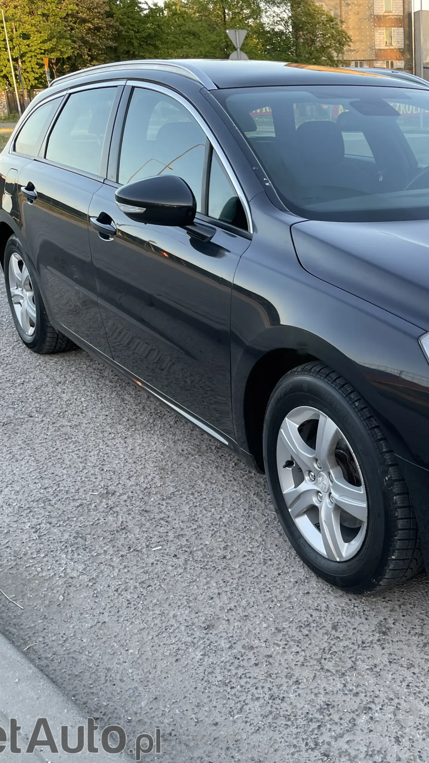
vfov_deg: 52.8
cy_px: 382
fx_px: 768
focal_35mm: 38
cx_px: 411
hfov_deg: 29.5
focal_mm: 4.2
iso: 40
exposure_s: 1/121
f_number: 1.6
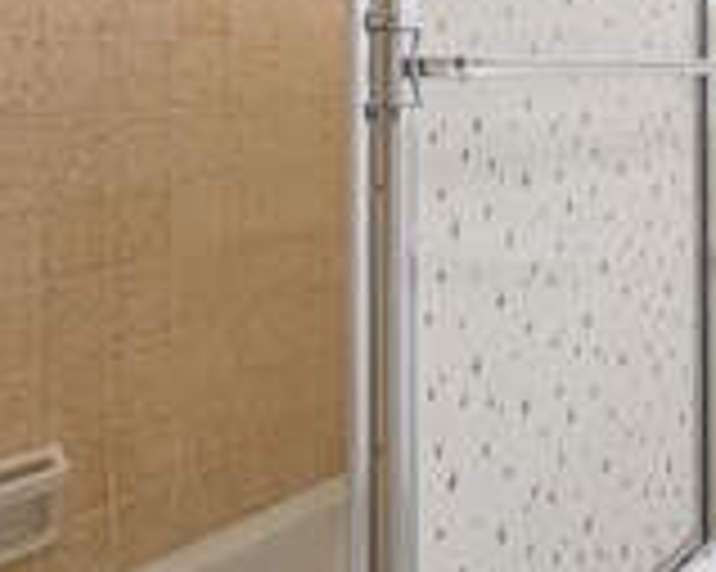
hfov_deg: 35.3
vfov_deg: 29.2
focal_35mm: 49
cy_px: 27
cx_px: 675
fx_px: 1038
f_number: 8
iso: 400
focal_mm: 13
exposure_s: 1/30
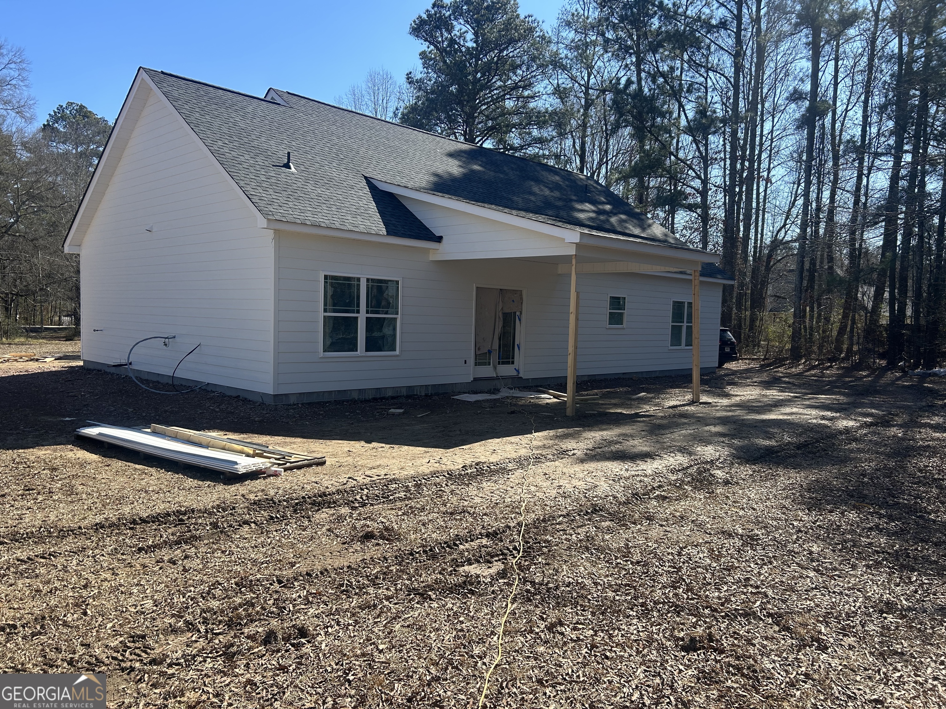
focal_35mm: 26
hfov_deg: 67.3
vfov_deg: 53.1
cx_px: 473
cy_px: 354
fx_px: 711
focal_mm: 5.7
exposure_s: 1/2208
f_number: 1.5
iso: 50
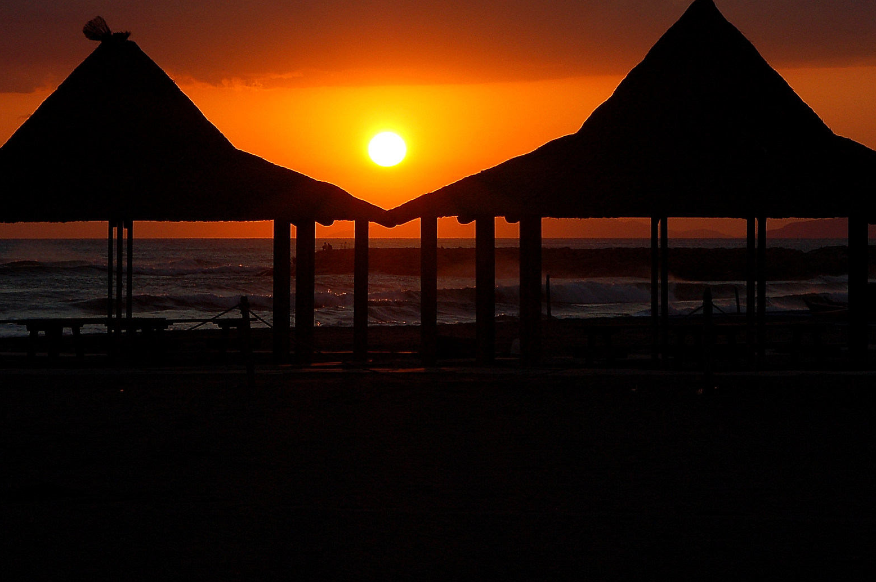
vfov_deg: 8.4
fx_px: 3938
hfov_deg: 12.7
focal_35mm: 162
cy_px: 149
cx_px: 408
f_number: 10
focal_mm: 70
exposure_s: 1/250
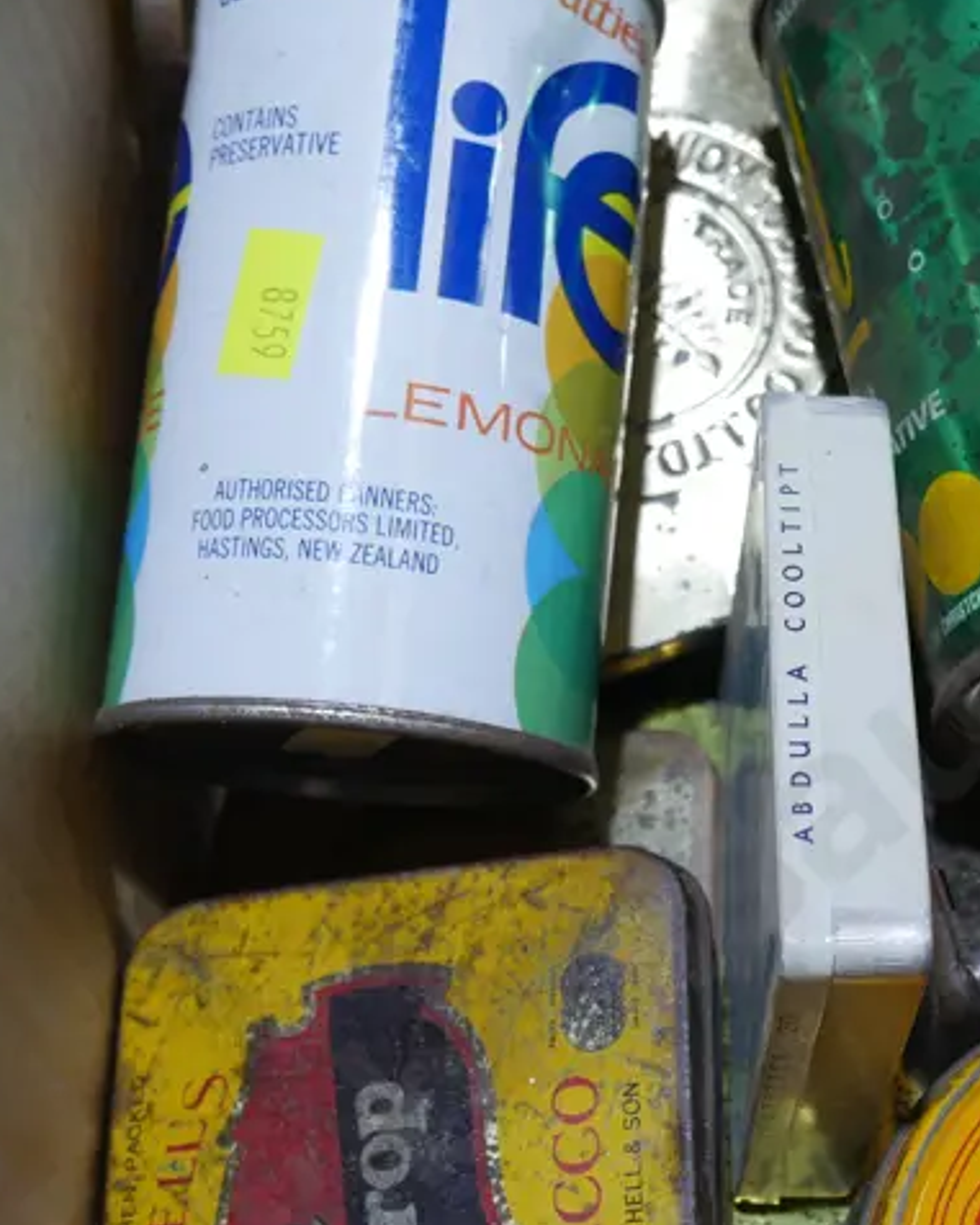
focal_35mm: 63
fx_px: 2283
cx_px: 959
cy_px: 719
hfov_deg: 23.3
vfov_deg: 30.0
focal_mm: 15
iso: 200
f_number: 3.6
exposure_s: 1/100
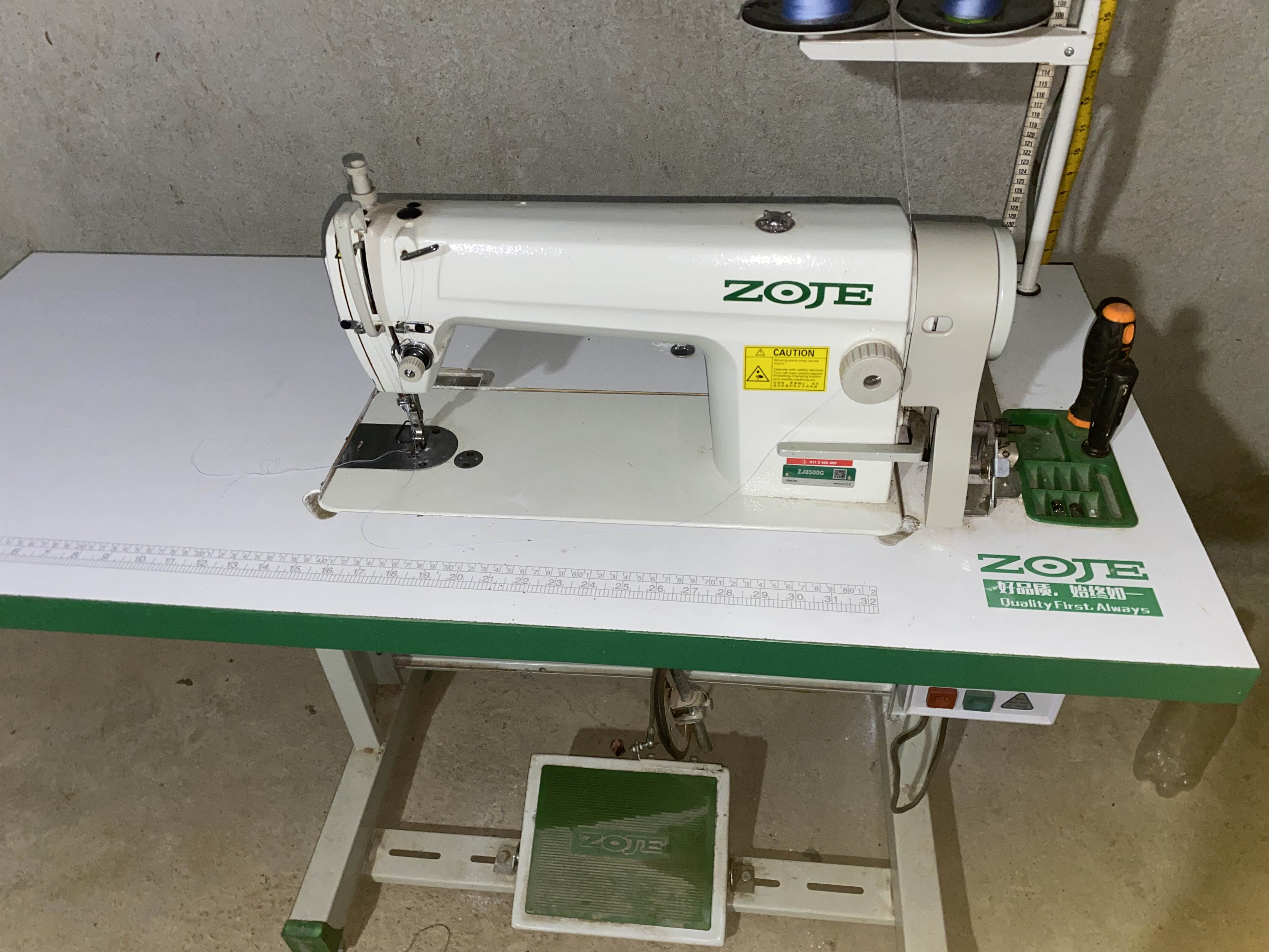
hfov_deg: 67.3
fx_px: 953
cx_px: 634
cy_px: 476
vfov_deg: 53.1
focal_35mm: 26
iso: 80
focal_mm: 4.25
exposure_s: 1/4
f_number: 1.8
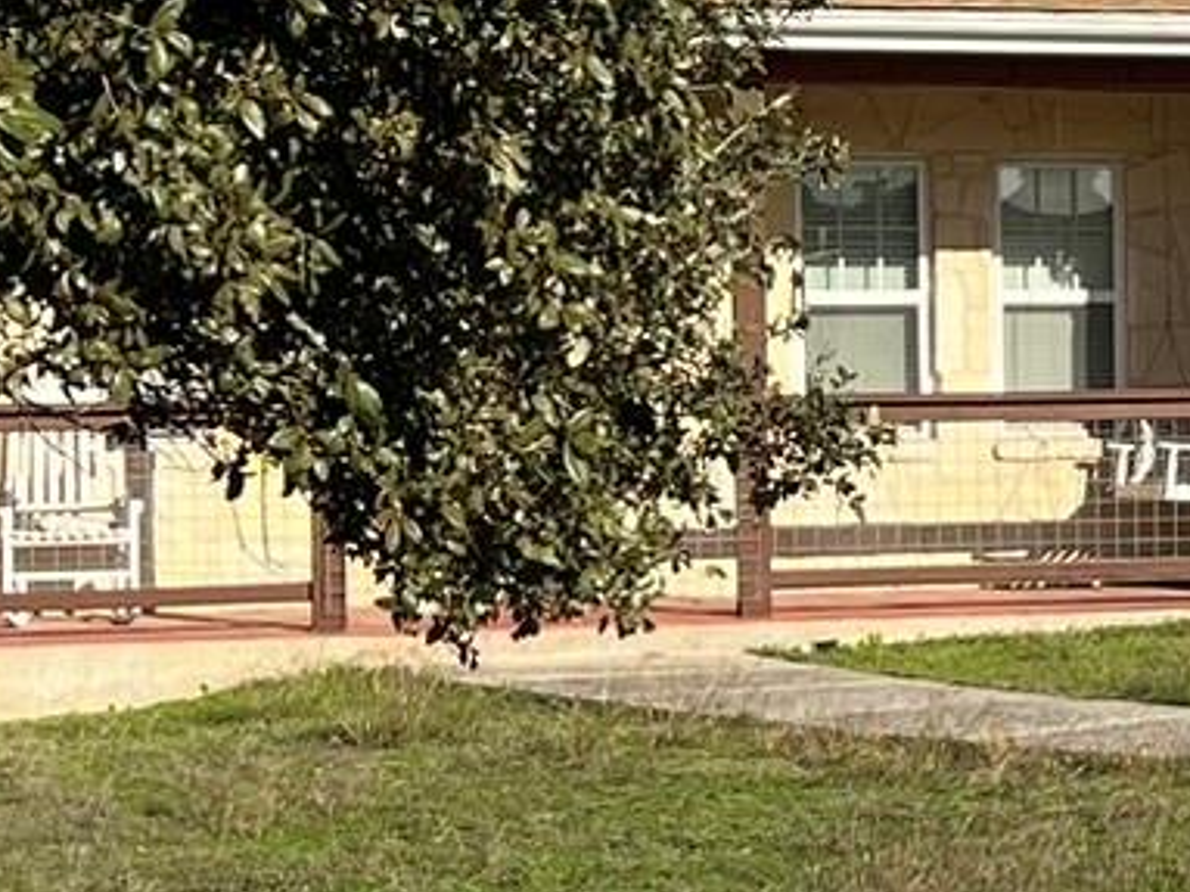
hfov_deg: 13.6
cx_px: 1600
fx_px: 4777
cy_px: 420
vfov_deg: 10.7
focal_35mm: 139
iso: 50
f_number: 1.5
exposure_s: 1/4831
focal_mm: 5.7
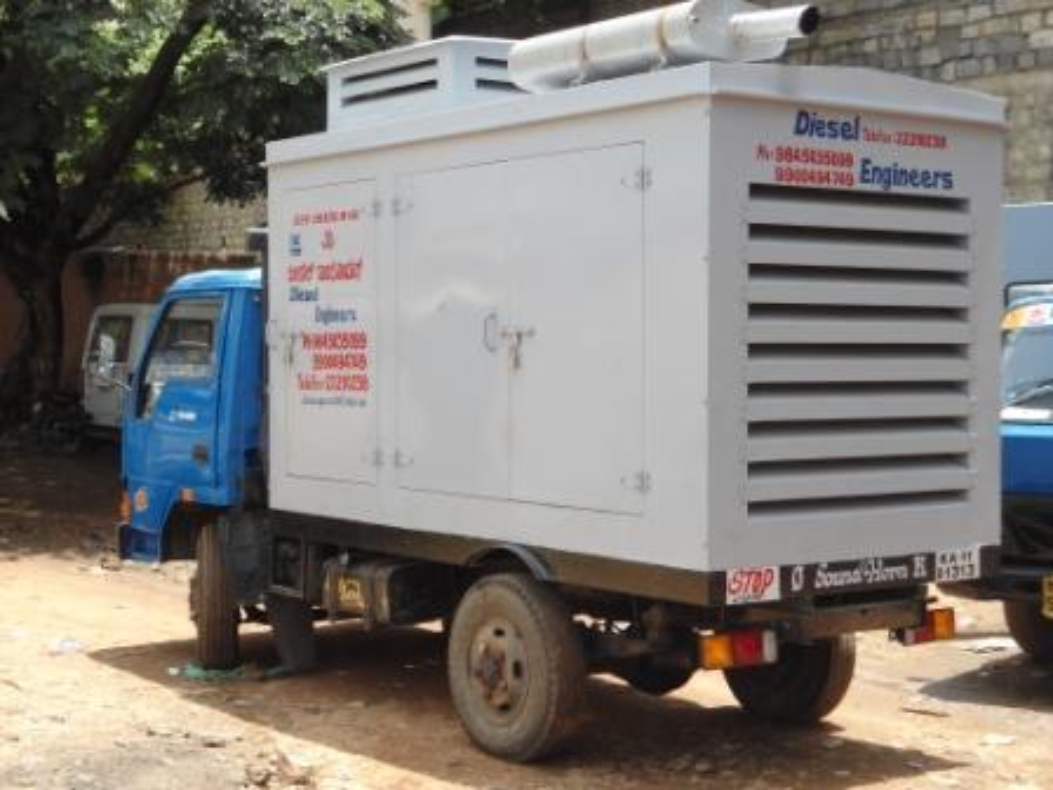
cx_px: 526
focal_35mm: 63
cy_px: 395
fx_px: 1916
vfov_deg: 23.3
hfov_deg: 30.7
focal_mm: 11.2
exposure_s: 1/250
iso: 100
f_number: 4.2
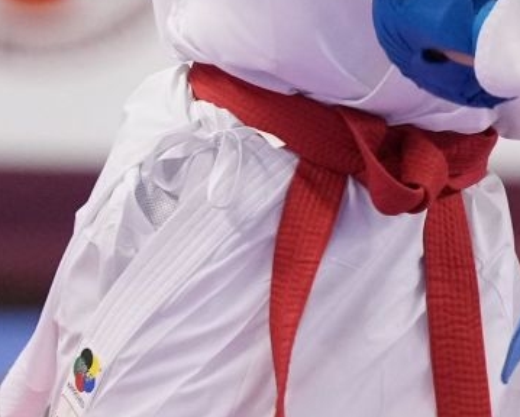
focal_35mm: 1203
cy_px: -217
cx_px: 739
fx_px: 18534
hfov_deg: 1.6
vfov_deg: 1.3
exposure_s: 1/1000
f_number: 2.8
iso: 3200
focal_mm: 171
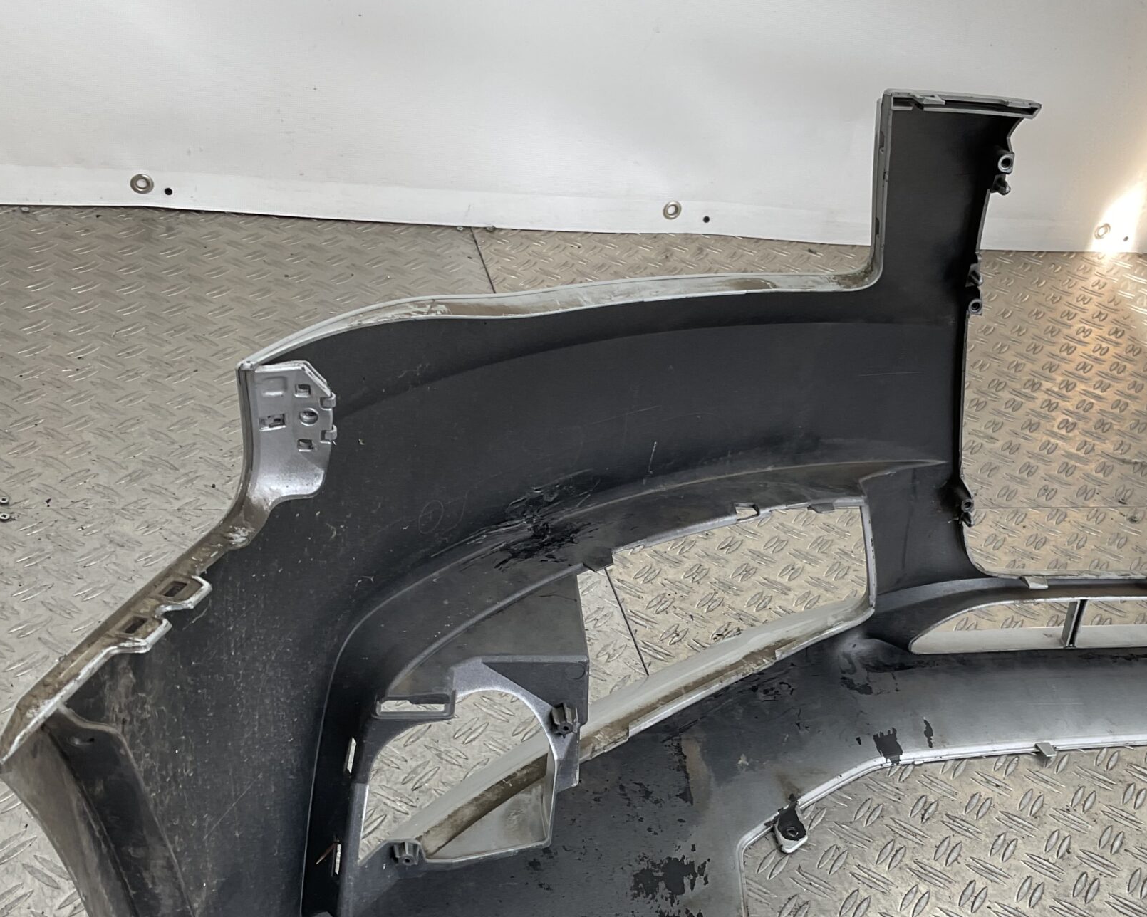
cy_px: 644
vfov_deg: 33.0
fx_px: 1528
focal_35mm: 45
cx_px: 645
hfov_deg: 41.1
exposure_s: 1/120
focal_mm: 3
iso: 16
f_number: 1.8
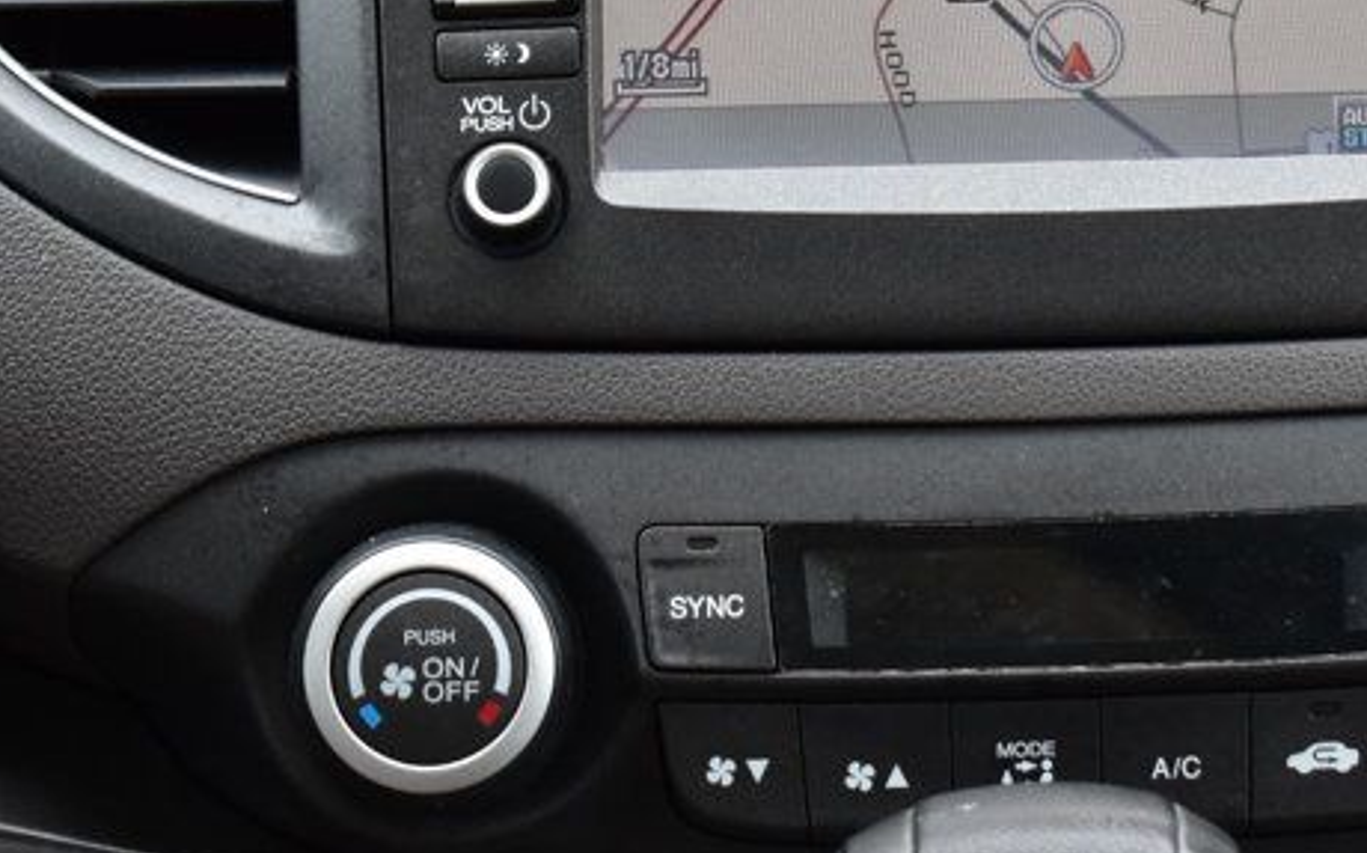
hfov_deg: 11.2
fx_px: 6968
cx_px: 1138
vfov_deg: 7.0
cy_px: -62
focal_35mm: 187
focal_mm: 55
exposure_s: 1/50
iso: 400
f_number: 8
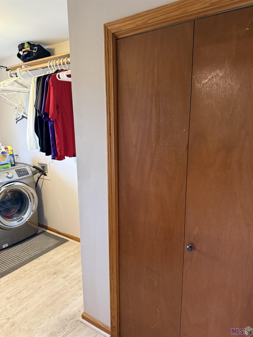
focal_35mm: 24
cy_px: 168
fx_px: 234
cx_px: 126
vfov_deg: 71.6
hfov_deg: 56.8
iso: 500
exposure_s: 1/60
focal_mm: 6.76
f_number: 1.78
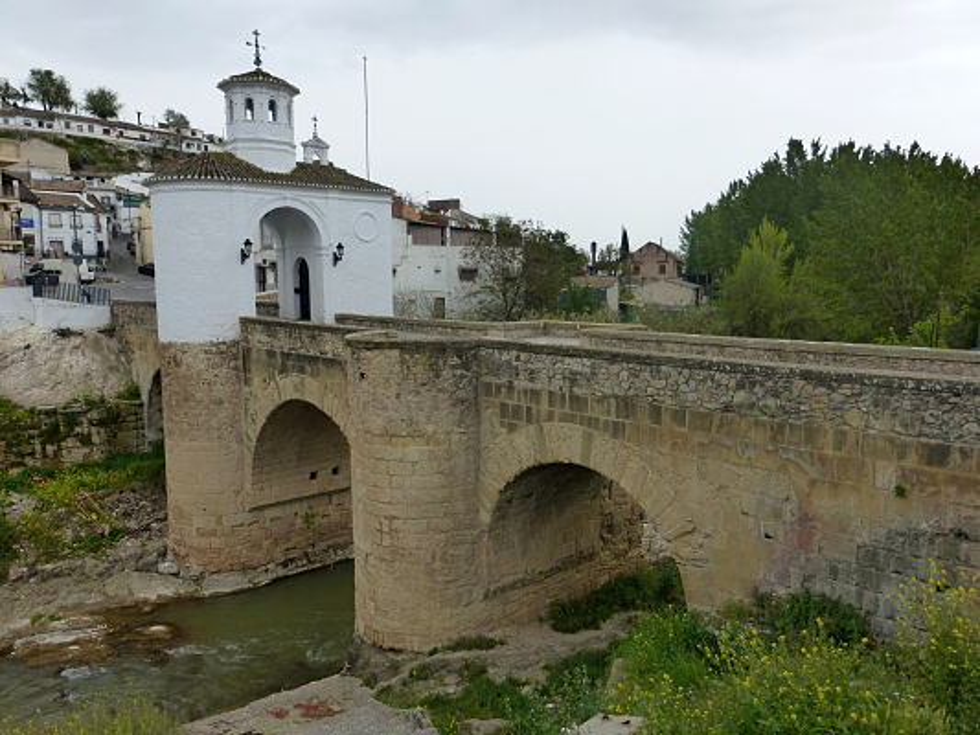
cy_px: 368
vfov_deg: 53.1
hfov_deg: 67.3
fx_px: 736
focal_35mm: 26
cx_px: 490
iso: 200
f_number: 4
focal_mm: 4.4
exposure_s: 1/640
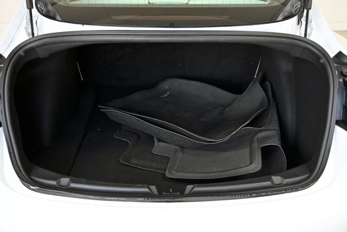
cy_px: 116
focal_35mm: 36
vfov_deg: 36.9
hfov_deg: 53.1
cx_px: 174
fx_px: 347
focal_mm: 36
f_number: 5
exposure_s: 1/500
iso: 2000
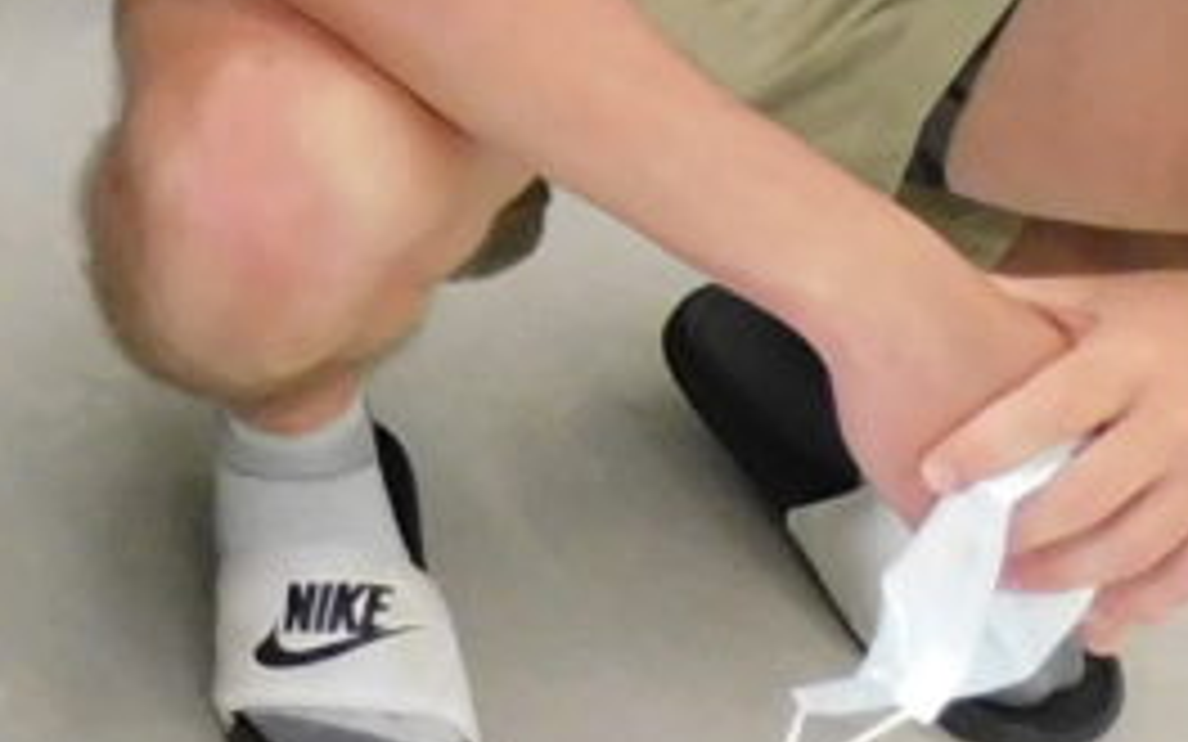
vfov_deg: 8.2
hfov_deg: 13.2
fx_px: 4598
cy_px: -1246
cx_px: -994
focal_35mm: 142
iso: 400
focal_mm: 4
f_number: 3
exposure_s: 1/25
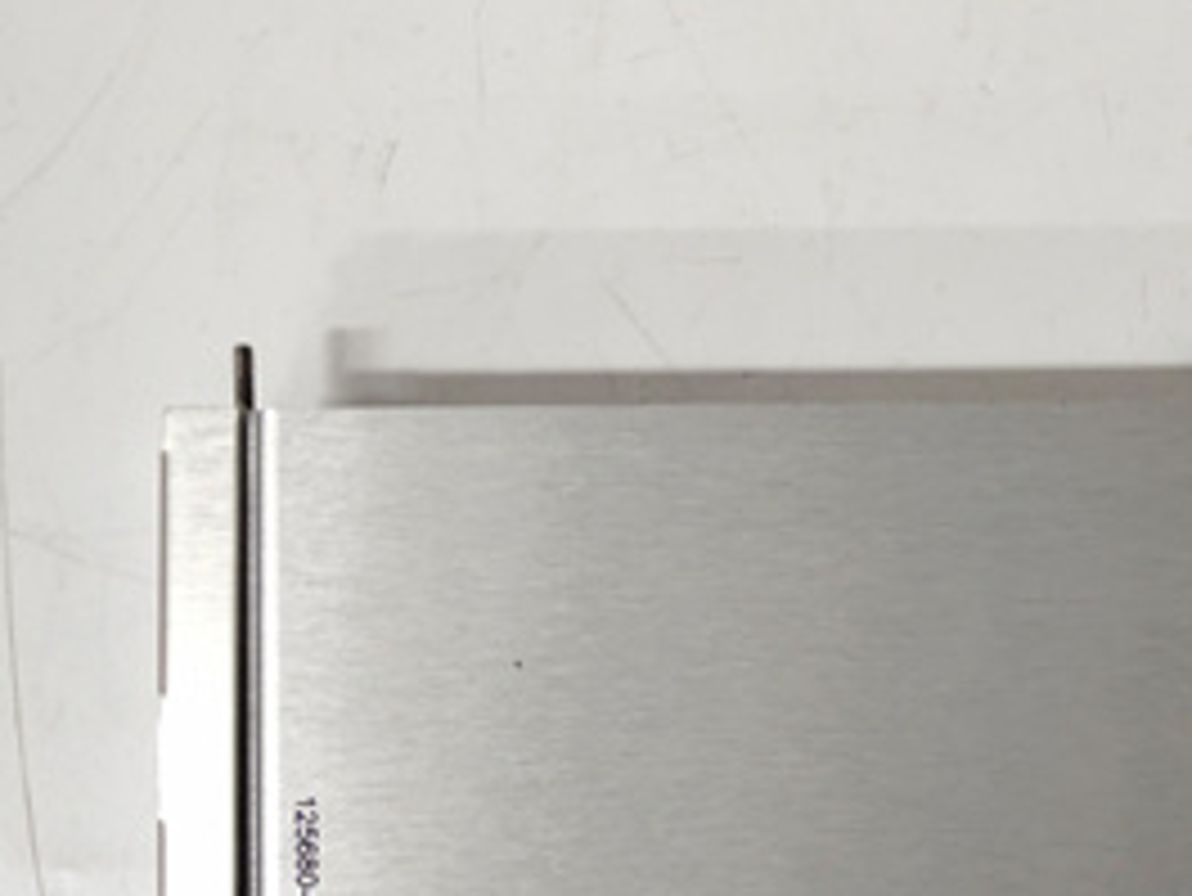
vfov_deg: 29.2
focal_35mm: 49
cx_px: 1039
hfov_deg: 36.8
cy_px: 682
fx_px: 1688
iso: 479
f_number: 2
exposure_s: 1/50
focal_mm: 3.87
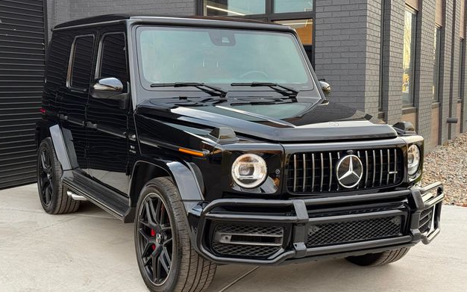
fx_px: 662
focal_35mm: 52
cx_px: 233
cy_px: 151
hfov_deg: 38.9
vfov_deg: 24.9
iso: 80
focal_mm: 6.76
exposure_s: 1/227
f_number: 1.78
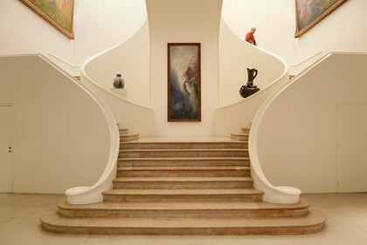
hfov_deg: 73.7
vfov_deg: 53.1
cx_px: 184
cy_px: 122
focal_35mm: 24
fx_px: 245
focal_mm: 24
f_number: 7.1
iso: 800
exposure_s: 1/13
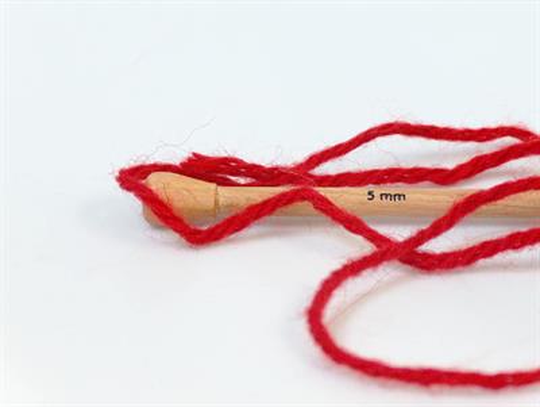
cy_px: 204
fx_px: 1812
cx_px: 270
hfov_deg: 17.0
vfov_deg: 12.8
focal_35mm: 116
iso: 200
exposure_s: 1/41
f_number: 3
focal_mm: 23.76
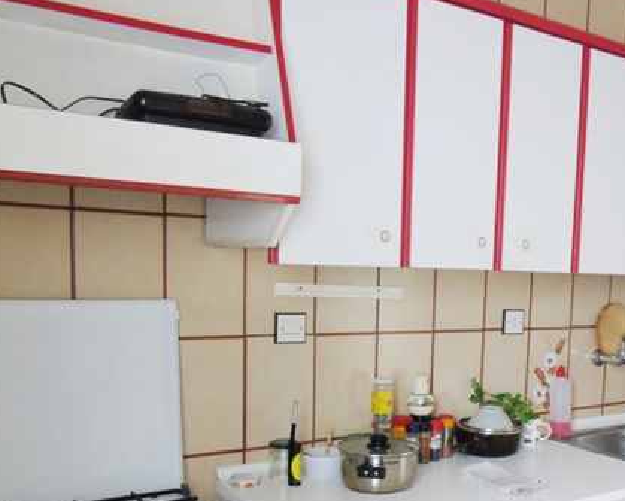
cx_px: 491
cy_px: 356
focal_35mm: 41
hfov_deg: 42.9
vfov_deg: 35.9
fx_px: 759
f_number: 3.4
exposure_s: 1/25
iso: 400
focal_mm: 4.4
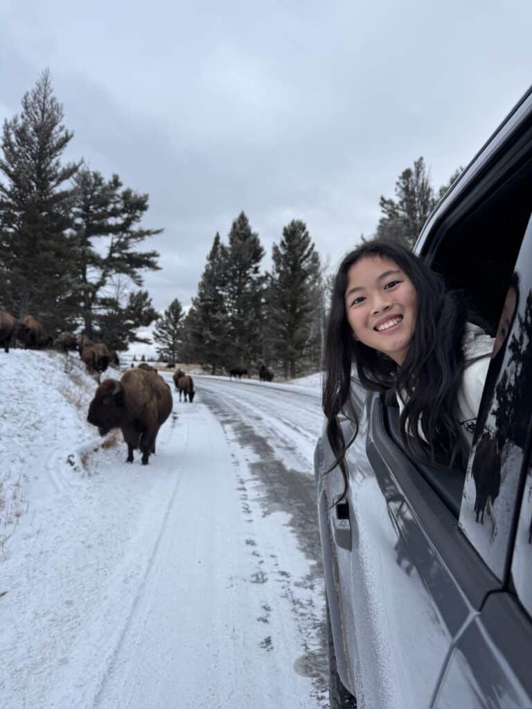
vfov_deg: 71.6
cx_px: 266
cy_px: 354
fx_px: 492
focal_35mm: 24
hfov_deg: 56.8
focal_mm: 6.76
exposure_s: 1/931
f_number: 1.78
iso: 80
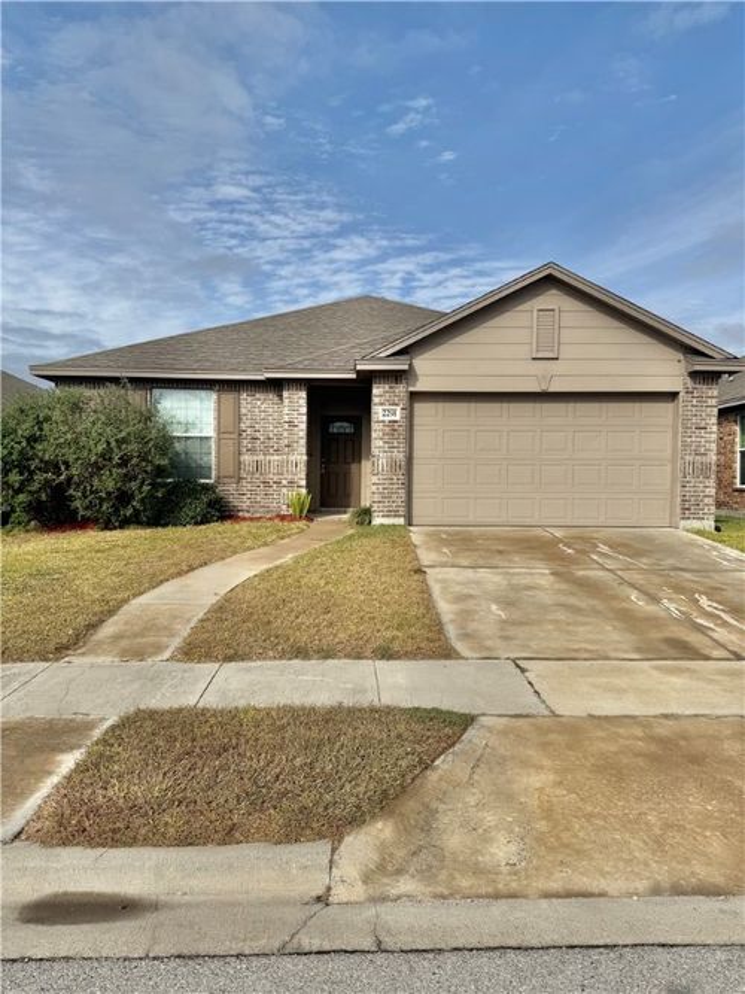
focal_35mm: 24
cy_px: 497
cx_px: 372
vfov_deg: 71.6
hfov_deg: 56.8
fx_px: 689
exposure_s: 1/9009
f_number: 1.78
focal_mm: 6.76
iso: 80
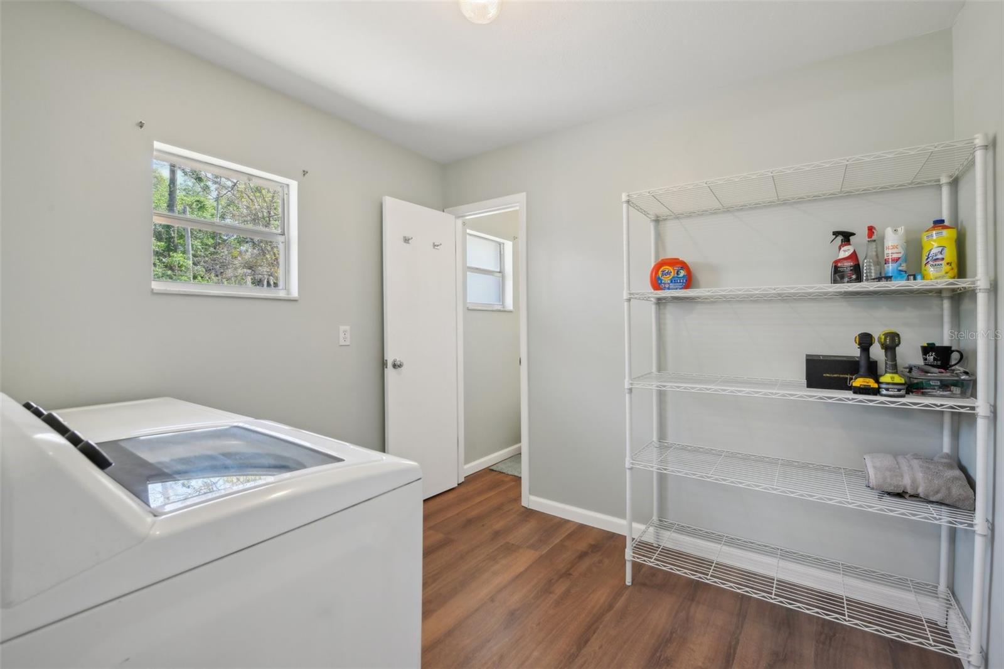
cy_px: 334
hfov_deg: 100.4
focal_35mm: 15
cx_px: 502
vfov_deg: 77.3
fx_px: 418
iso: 400
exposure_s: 1/15
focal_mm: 15
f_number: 8
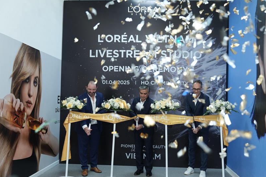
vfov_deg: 34.2
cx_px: 146
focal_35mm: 39
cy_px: 96
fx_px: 288
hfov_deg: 49.5
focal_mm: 35
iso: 1000
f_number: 3.5
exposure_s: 1/160
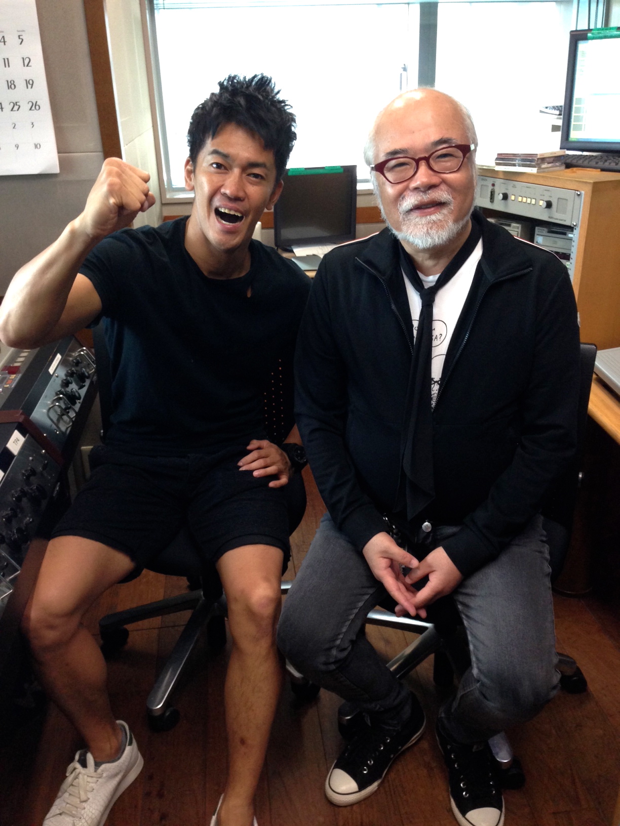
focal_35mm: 33
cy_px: 413
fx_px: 788
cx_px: 310
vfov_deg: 55.4
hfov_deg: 42.9
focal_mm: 4.12
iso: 125
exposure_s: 1/20
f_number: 2.4
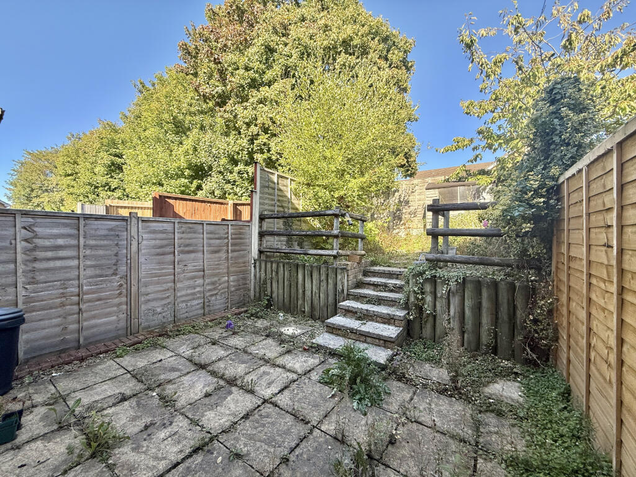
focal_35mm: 14
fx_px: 257
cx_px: 318
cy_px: 238
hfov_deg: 102.1
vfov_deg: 85.7
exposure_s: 1/316
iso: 64
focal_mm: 2.22
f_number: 2.2
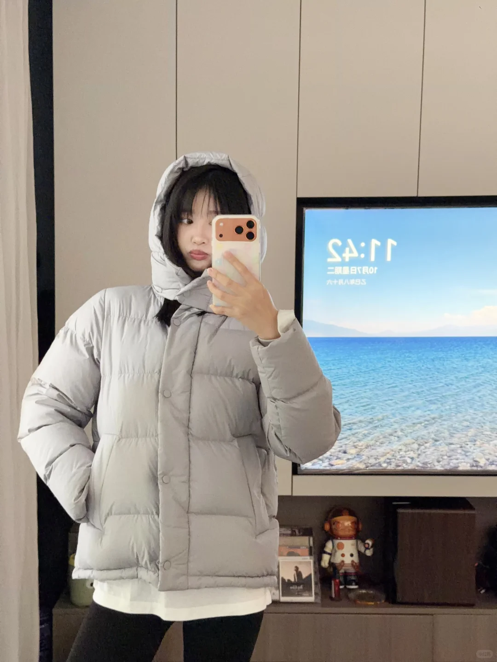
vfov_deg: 39.7
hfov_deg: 30.3
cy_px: 331
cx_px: 248
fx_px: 919
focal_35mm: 48
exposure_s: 1/39
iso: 500
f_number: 1.78
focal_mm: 6.76
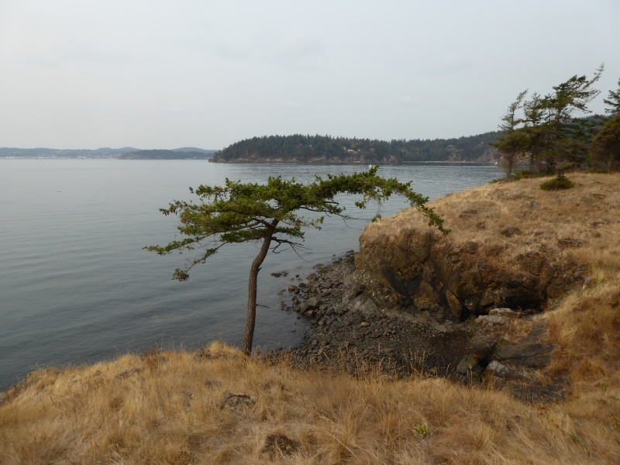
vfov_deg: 54.9
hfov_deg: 69.4
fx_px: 448
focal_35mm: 25
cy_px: 232
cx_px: 310
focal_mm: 4.3
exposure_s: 1/800
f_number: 3.3
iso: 100
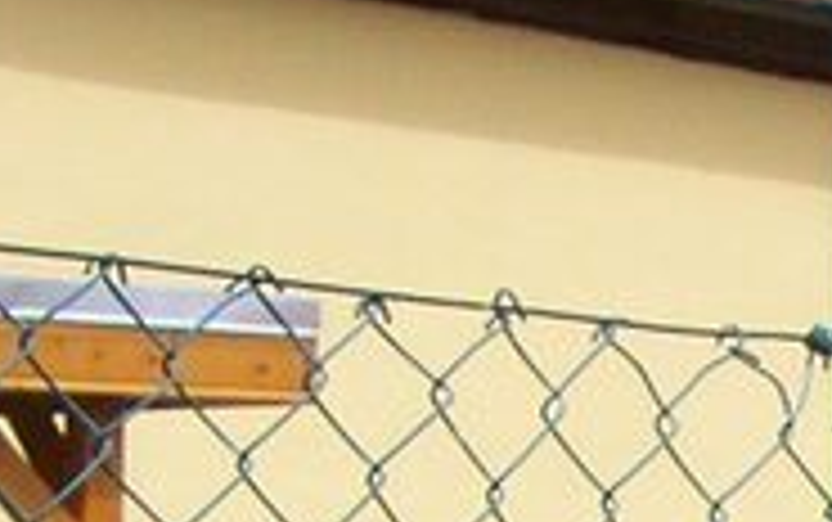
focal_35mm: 234
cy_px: 1809
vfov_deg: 5.2
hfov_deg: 8.4
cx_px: 1785
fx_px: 5311
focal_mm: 5.6
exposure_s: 1/446
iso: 80
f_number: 5.1
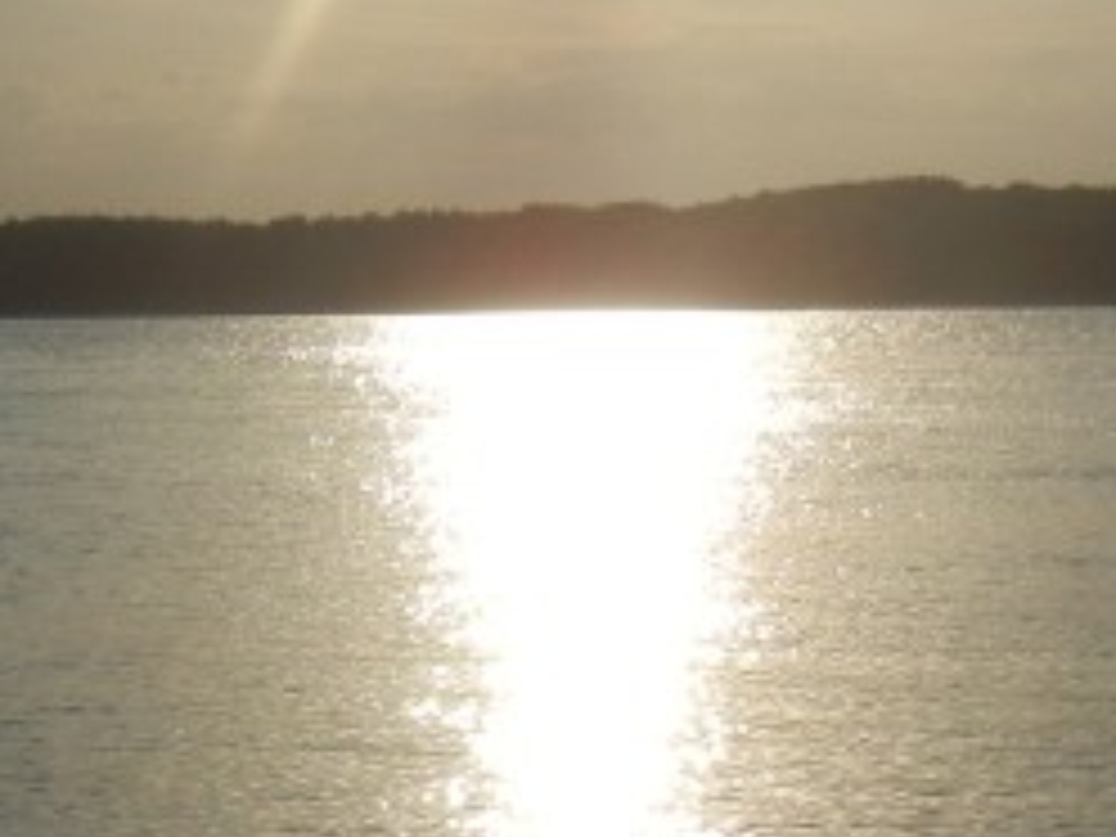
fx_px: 3998
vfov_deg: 11.9
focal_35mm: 124
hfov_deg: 15.8
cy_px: 734
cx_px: 270
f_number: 7
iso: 160
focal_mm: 5.4
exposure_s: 1/1613
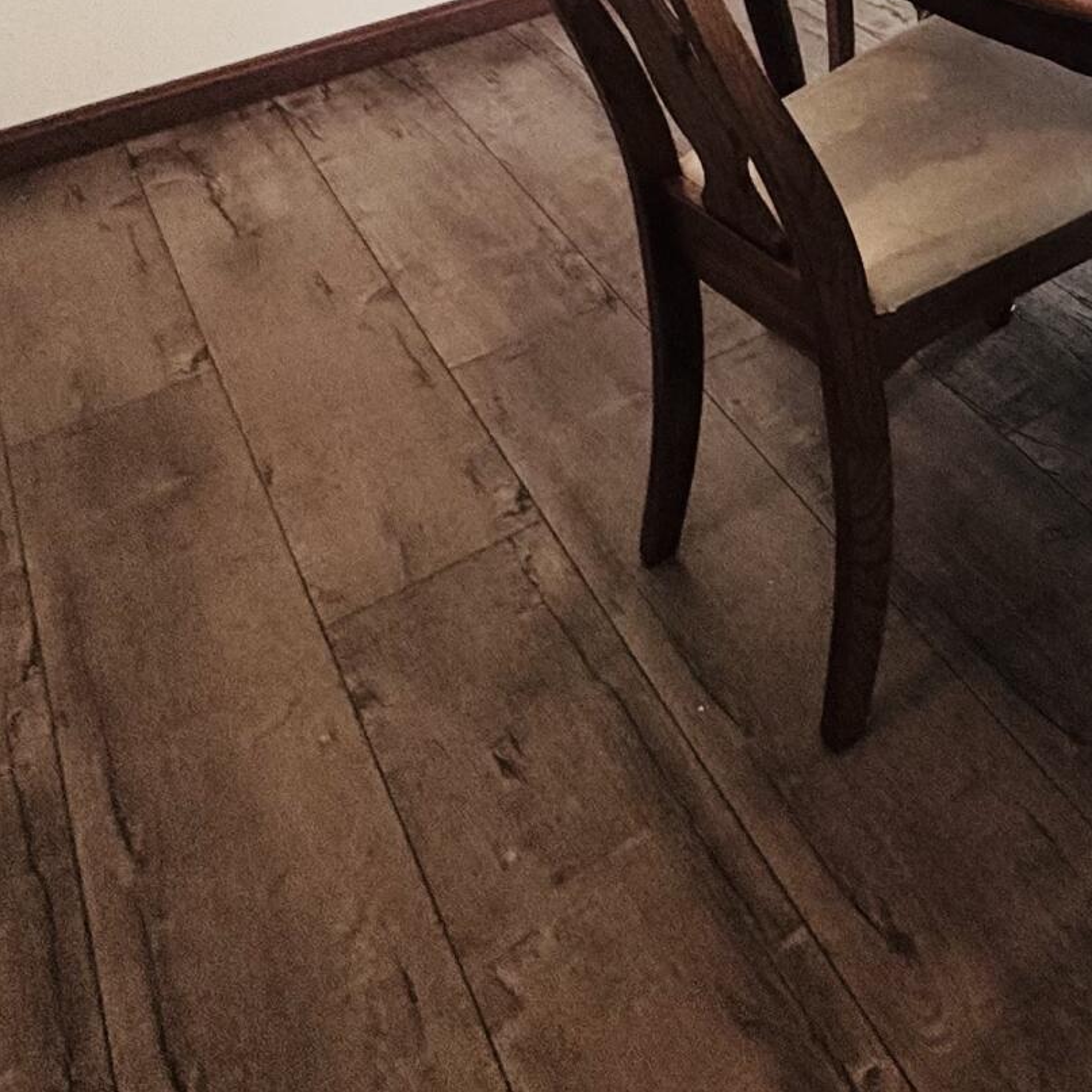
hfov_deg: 30.7
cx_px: 1336
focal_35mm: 46
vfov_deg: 28.4
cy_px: -415
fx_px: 1642
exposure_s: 1/120
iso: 64
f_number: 2.2
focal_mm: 2.22
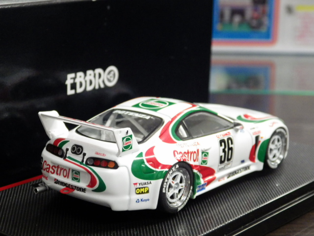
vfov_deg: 17.0
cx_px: 157
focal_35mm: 87
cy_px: 118
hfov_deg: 22.5
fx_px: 789
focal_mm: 15.6
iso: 800
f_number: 4.4
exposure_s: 1/30
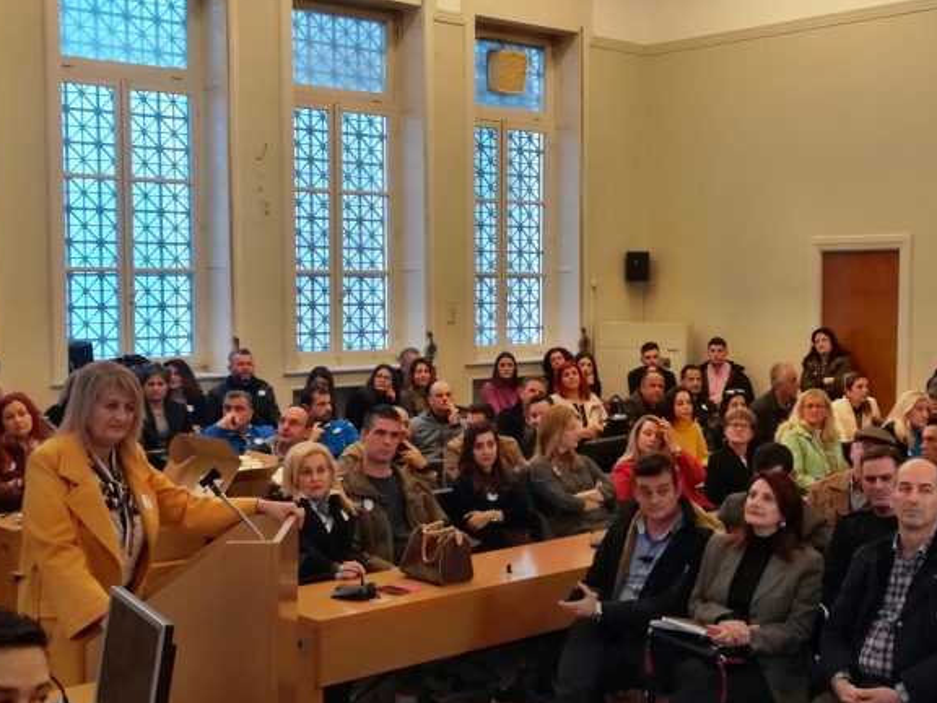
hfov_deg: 37.9
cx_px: 604
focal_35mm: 50
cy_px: 371
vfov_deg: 29.1
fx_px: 1353
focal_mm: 3.83
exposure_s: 1/33.3
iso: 100
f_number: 2.2
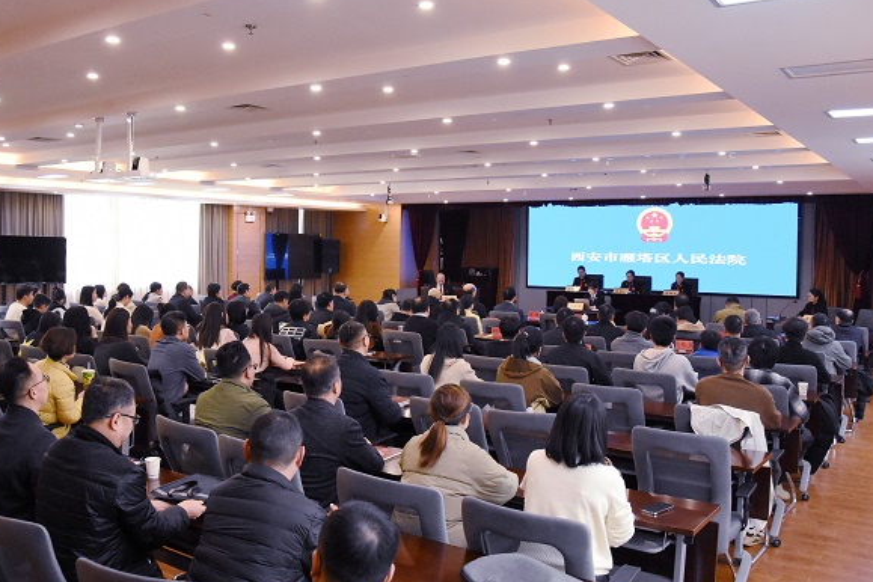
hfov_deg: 65.5
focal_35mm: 28
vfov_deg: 46.4
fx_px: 679
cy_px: 294
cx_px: 430
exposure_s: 1/200
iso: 3600
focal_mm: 18
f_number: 3.5
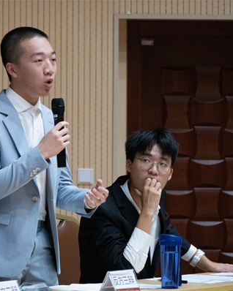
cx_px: 23
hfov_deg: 5.4
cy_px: 146
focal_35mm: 287
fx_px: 2473
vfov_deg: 6.7
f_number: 5.6
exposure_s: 1/200
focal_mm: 135
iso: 6400
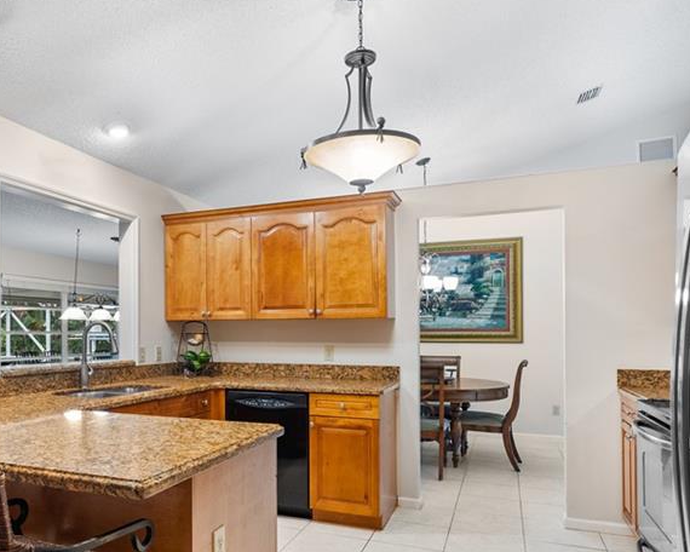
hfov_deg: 62.7
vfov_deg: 52.9
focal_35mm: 27
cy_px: 327
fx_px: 551
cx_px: 238
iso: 100
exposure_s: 8
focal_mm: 16
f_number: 9
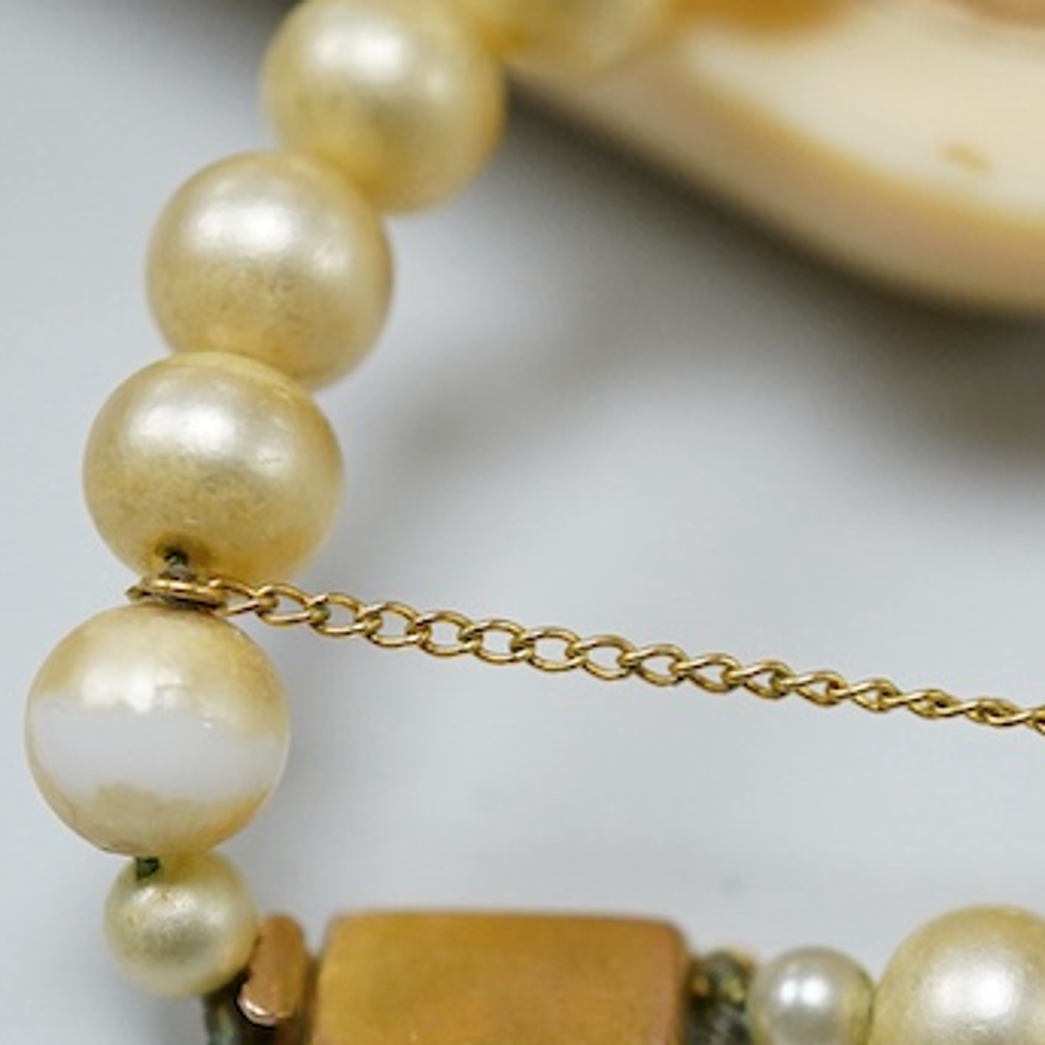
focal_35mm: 100
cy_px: 659
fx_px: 3415
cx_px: 814
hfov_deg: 17.3
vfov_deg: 17.4
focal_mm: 30
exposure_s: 1/500
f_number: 7.1
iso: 2500
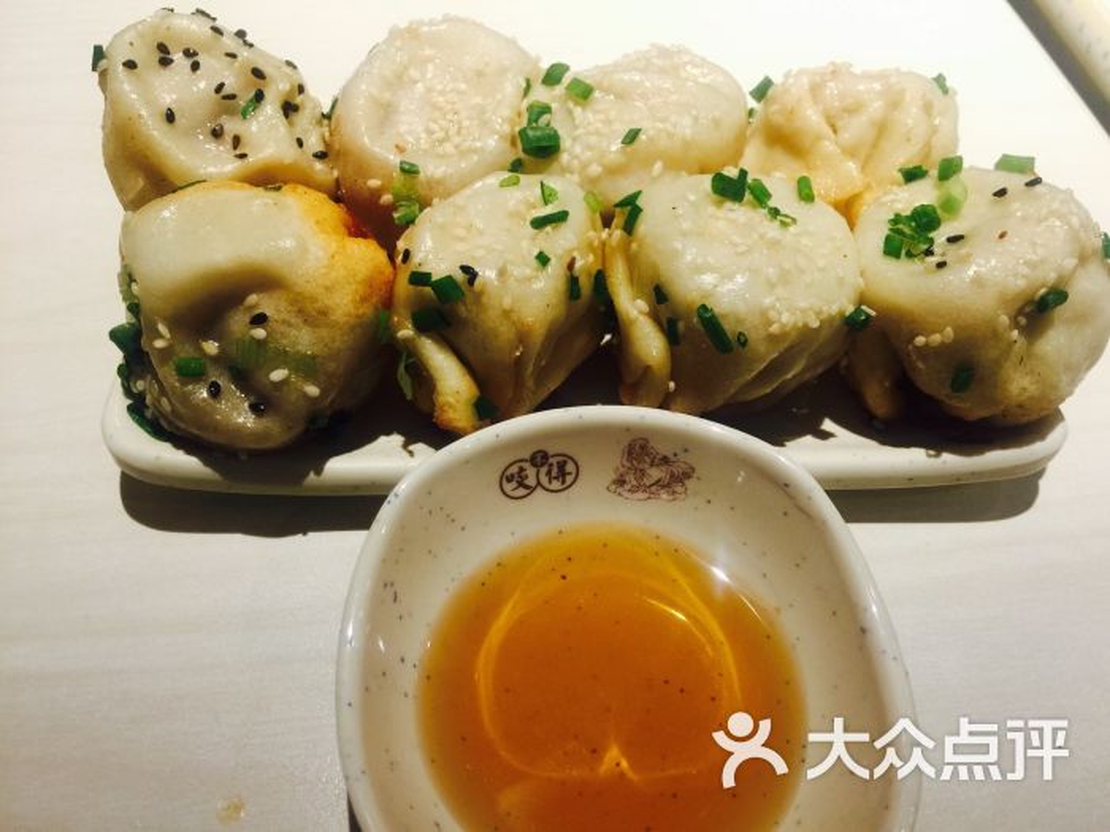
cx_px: 555
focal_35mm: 29
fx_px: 930
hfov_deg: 61.7
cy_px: 416
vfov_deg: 48.2
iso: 50
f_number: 2.2
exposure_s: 1/30
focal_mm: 4.15
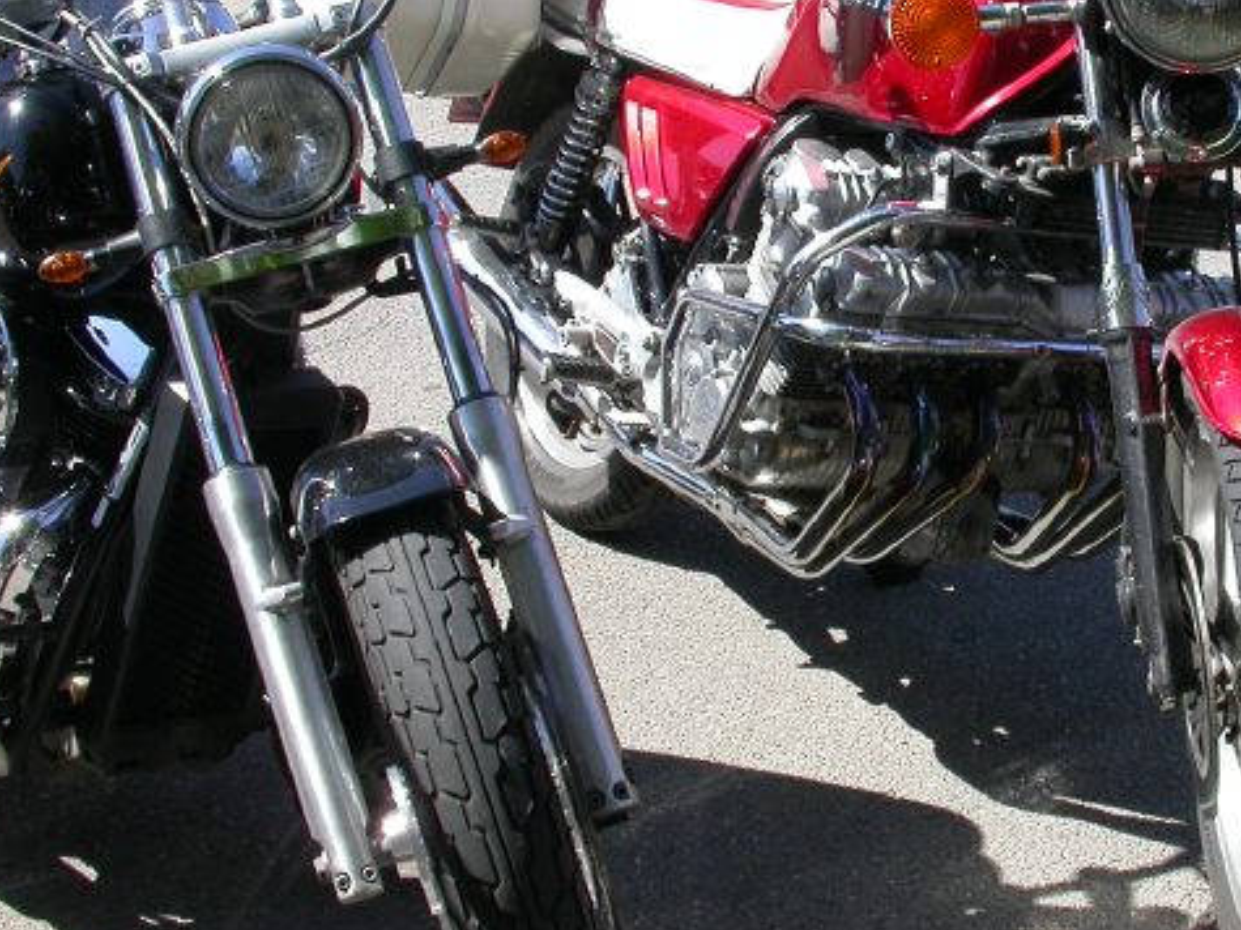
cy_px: 363
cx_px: 969
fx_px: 2294
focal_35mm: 64
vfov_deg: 22.9
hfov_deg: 29.7
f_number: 6
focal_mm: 7.85
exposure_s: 1/198
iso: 100
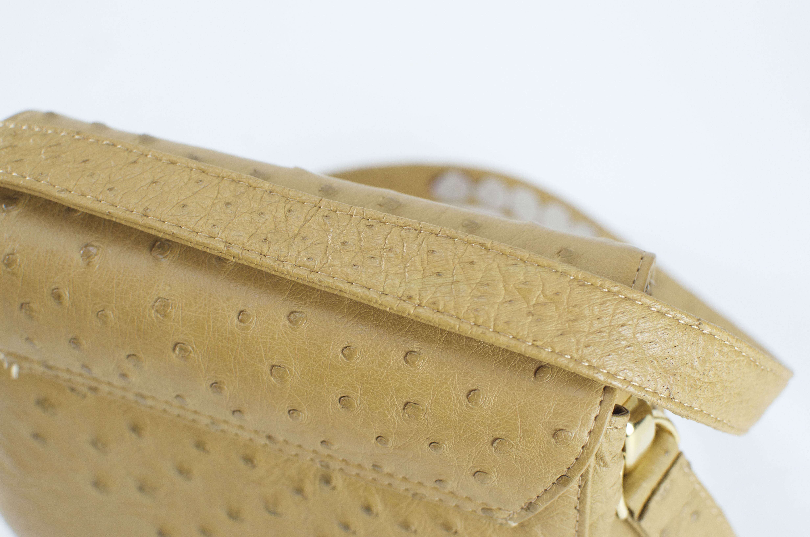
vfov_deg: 25.6
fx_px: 1179
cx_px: 405
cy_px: 268
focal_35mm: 52
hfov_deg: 37.9
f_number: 4.5
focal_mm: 35
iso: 800
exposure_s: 1/125
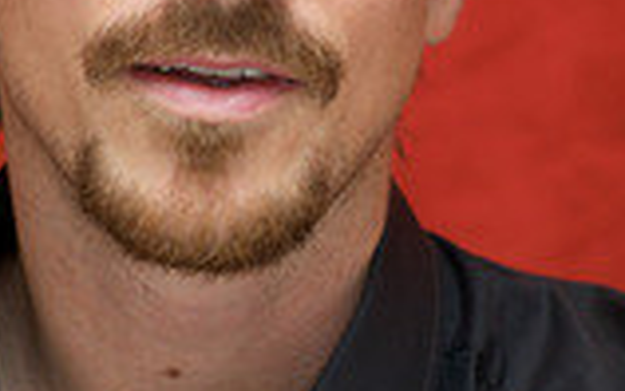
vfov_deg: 3.3
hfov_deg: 5.2
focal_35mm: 400
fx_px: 6818
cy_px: 32
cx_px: 279
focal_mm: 155
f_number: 5.6
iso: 640
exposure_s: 1/60
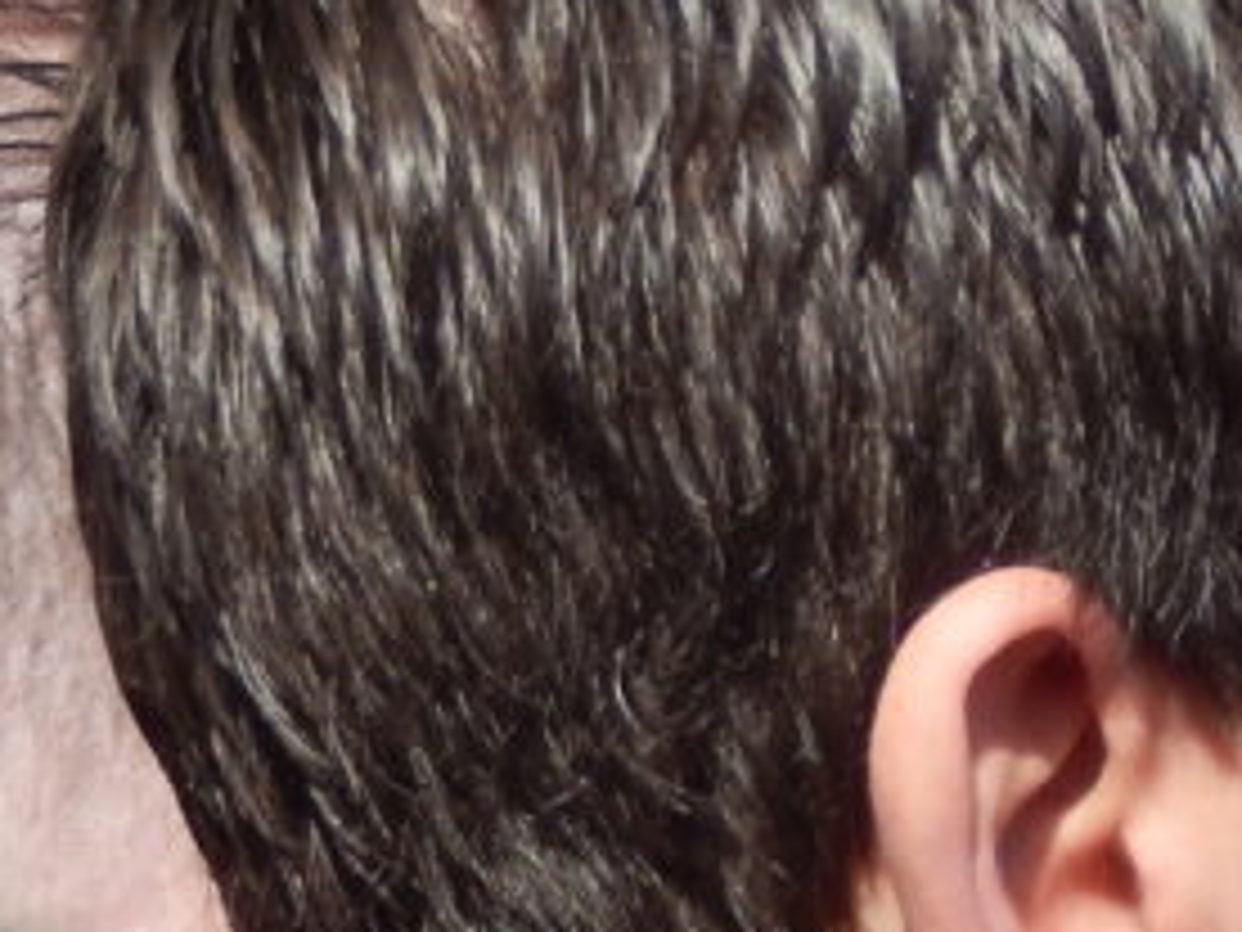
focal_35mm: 867
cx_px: 1066
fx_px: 31107
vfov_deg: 1.7
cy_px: 819
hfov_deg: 2.3
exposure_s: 1/400
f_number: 5.6
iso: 125
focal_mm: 41.7
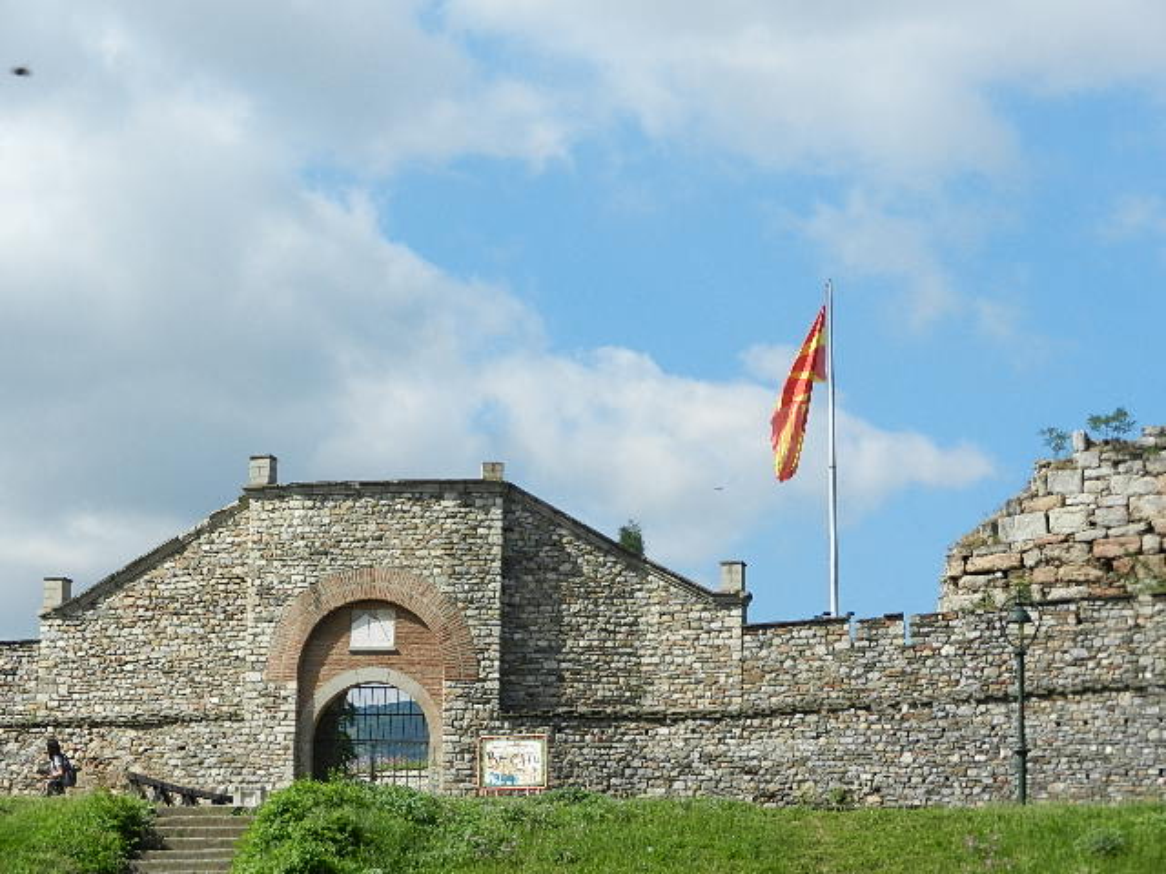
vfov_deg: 18.9
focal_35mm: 78
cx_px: 583
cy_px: 437
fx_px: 2627
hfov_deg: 25.0
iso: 160
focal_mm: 14.1
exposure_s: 1/800
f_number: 4.8
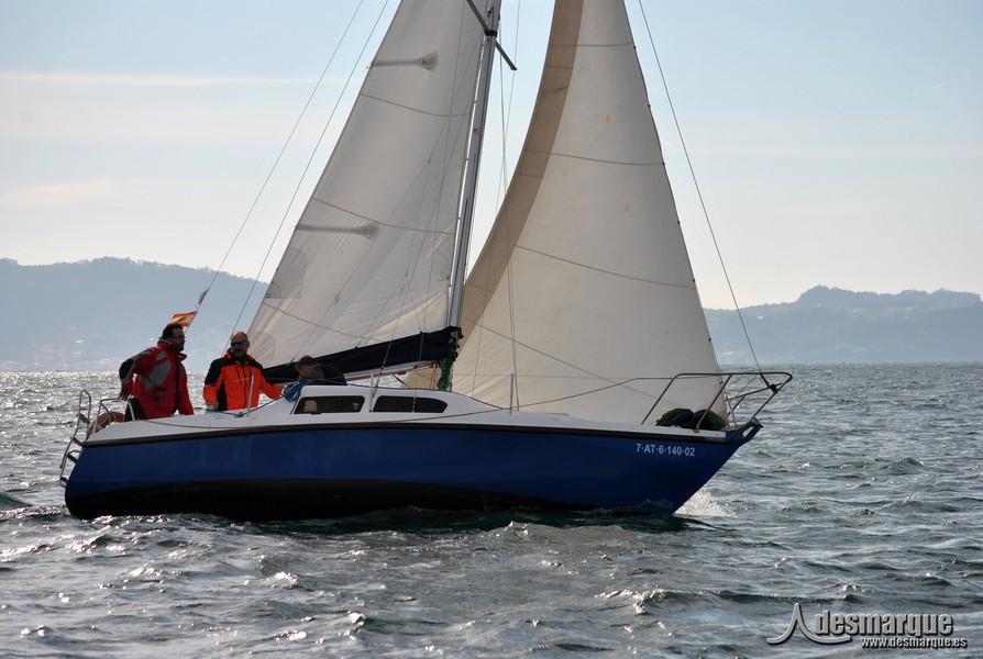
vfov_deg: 8.4
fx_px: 4514
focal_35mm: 165
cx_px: 492
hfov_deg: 12.4
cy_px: 330
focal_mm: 110
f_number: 6.3
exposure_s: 1/640
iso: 100
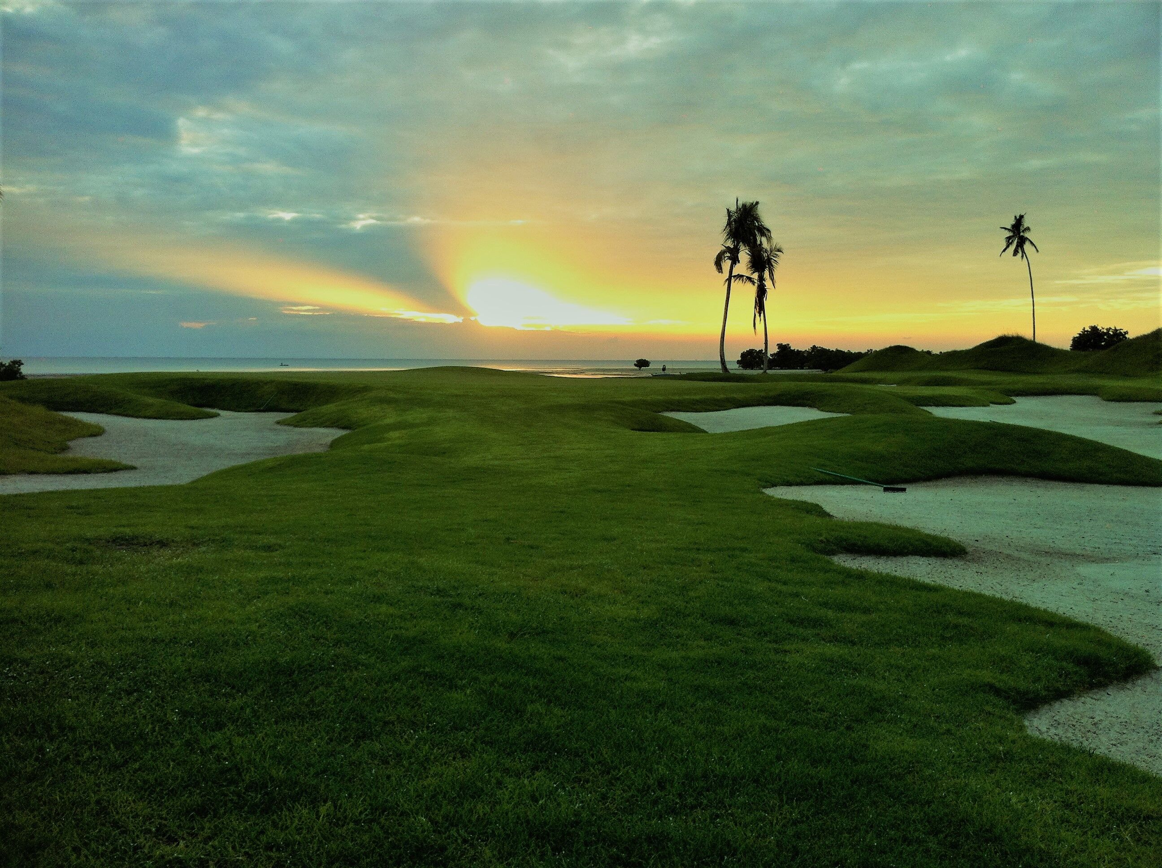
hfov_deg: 52.7
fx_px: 1173
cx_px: 581
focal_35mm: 35
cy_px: 434
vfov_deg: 40.6
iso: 80
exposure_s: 1/103
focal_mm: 3.85
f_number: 2.8
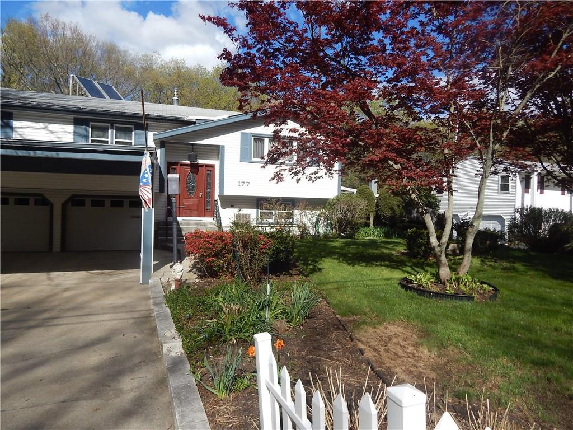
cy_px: 215
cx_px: 286
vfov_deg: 58.9
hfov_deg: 73.9
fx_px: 381
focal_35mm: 23
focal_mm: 4
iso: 125
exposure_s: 1/500
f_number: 6
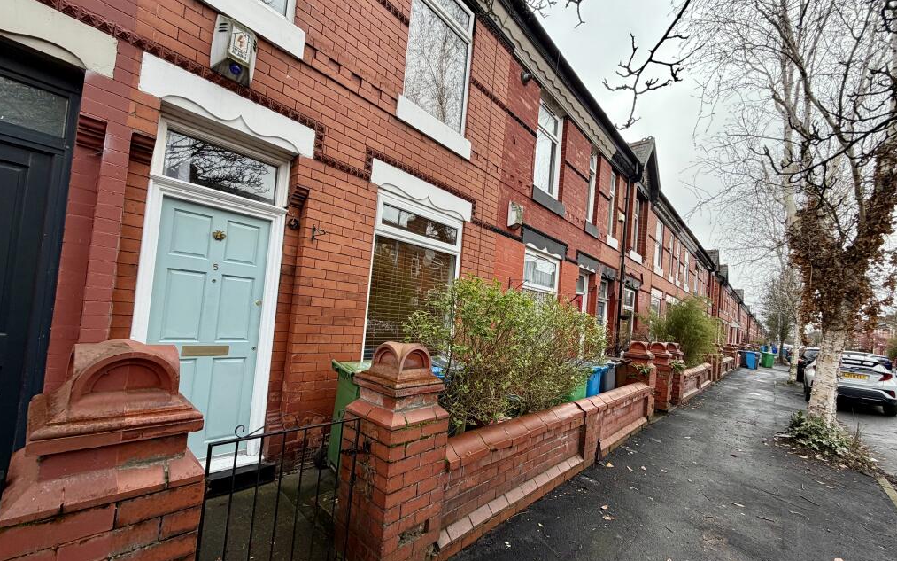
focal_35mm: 15
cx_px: 448
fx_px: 367
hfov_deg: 101.5
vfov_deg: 74.7
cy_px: 296
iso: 64
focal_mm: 2.22
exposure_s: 1/430
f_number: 2.2
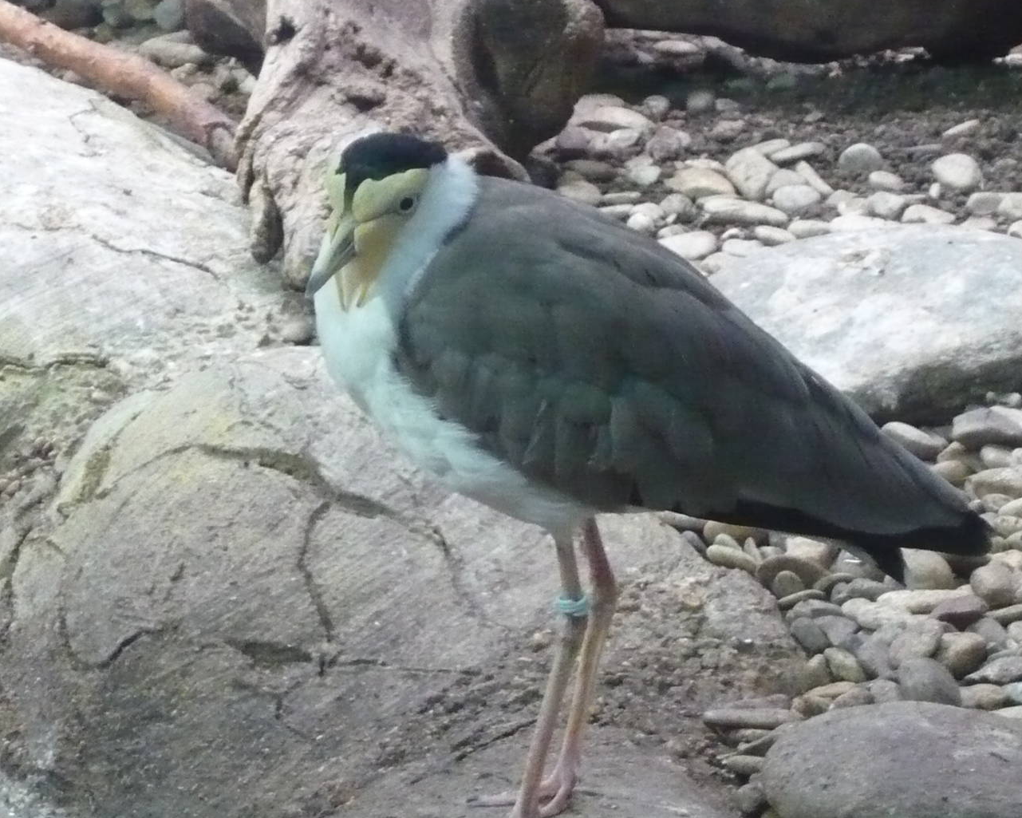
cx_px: 458
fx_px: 5899
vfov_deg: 7.9
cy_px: 437
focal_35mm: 195
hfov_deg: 9.9
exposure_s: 1/25
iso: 800
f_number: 5.1
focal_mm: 16.5
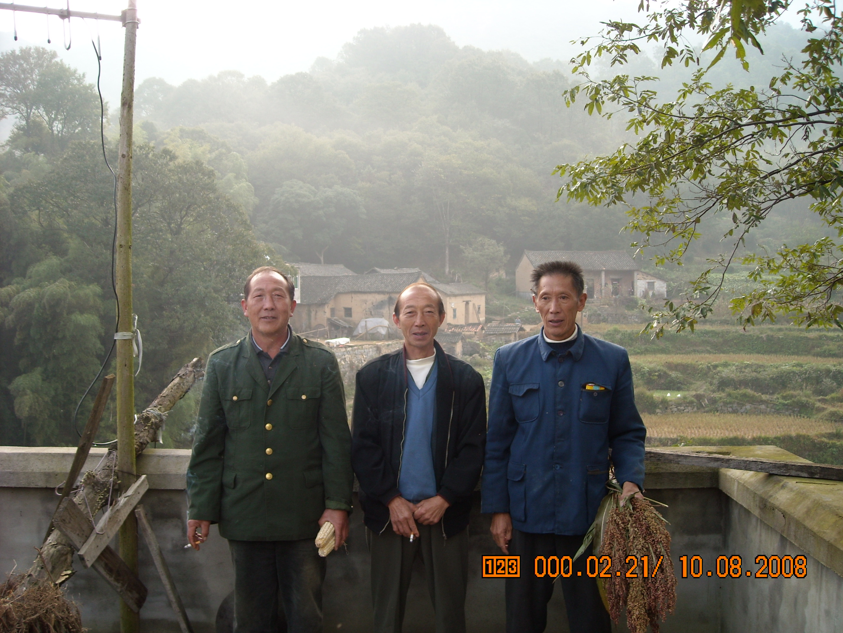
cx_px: 422
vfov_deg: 40.7
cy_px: 316
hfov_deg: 52.6
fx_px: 852
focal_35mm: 35
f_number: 2.8
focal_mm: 5.7
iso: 64
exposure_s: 1/125
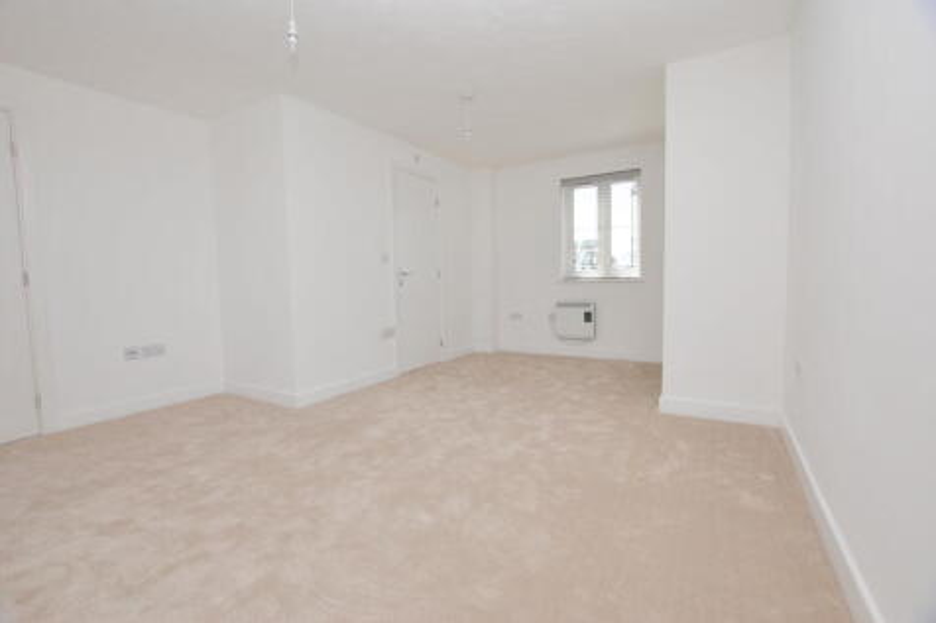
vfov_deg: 77.3
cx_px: 468
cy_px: 312
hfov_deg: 100.4
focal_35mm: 15
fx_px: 390
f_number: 5.6
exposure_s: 1/125
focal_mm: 10
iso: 100
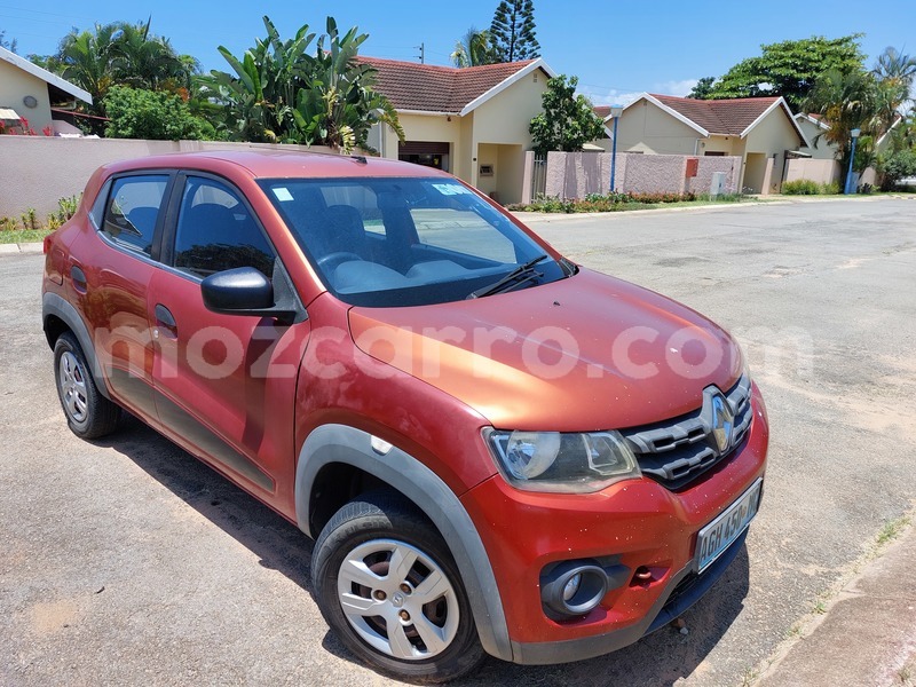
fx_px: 635
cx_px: 458
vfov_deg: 56.8
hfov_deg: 71.6
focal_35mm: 24
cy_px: 344
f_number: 1.8
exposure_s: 1/908
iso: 25
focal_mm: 5.23
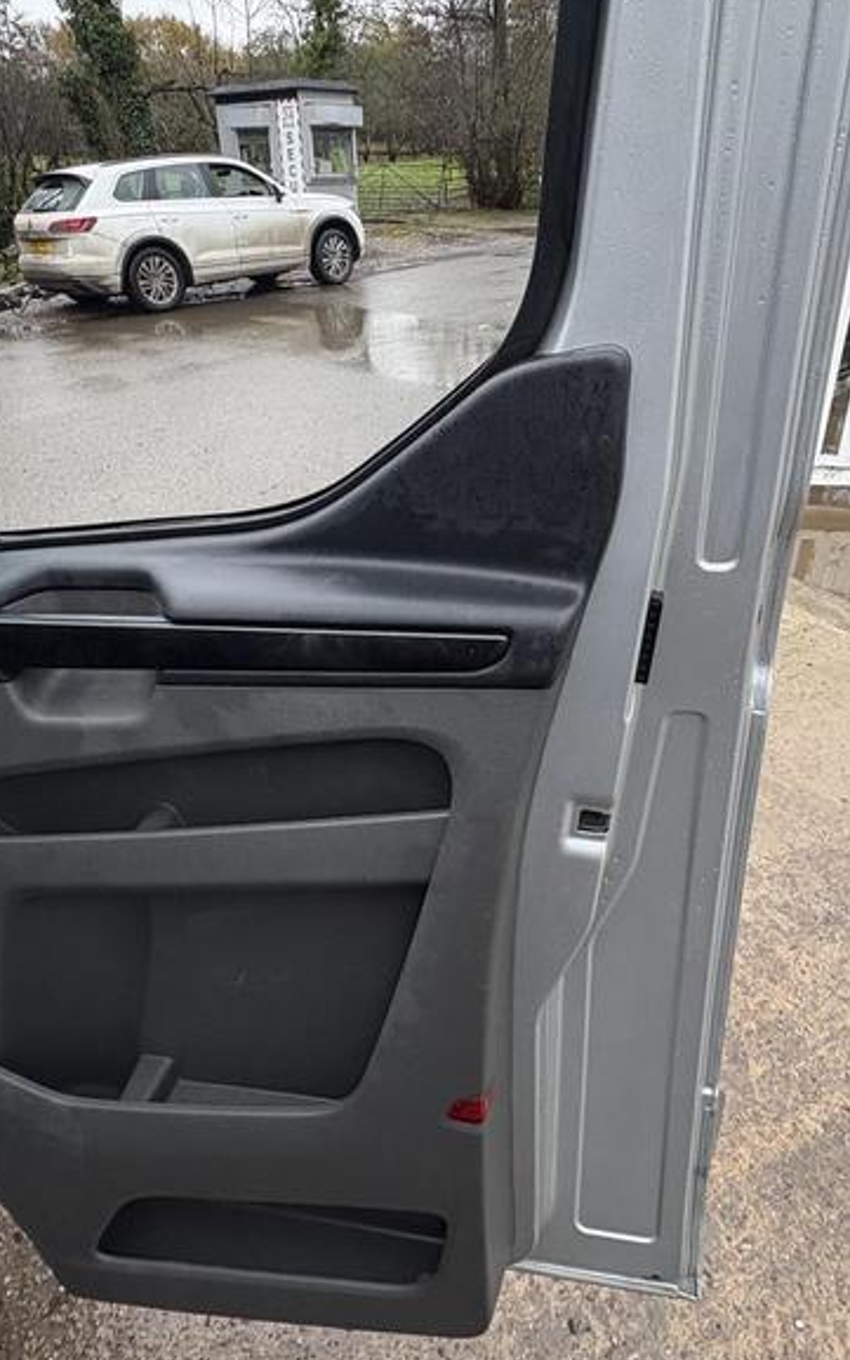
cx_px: 438
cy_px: 661
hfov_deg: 53.0
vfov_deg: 77.2
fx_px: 853
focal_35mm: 23
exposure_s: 1/99
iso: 160
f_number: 2.2
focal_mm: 2.22
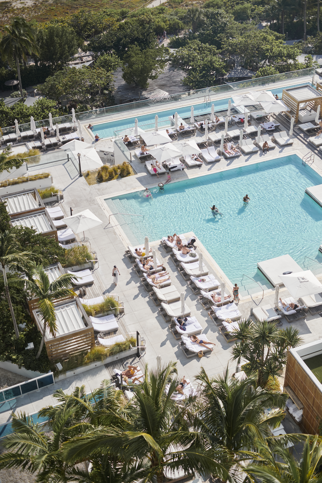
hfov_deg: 27.0
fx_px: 671
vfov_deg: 39.6
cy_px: 242
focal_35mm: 50
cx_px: 161
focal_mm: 50
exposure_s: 1/8000
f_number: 4
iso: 400
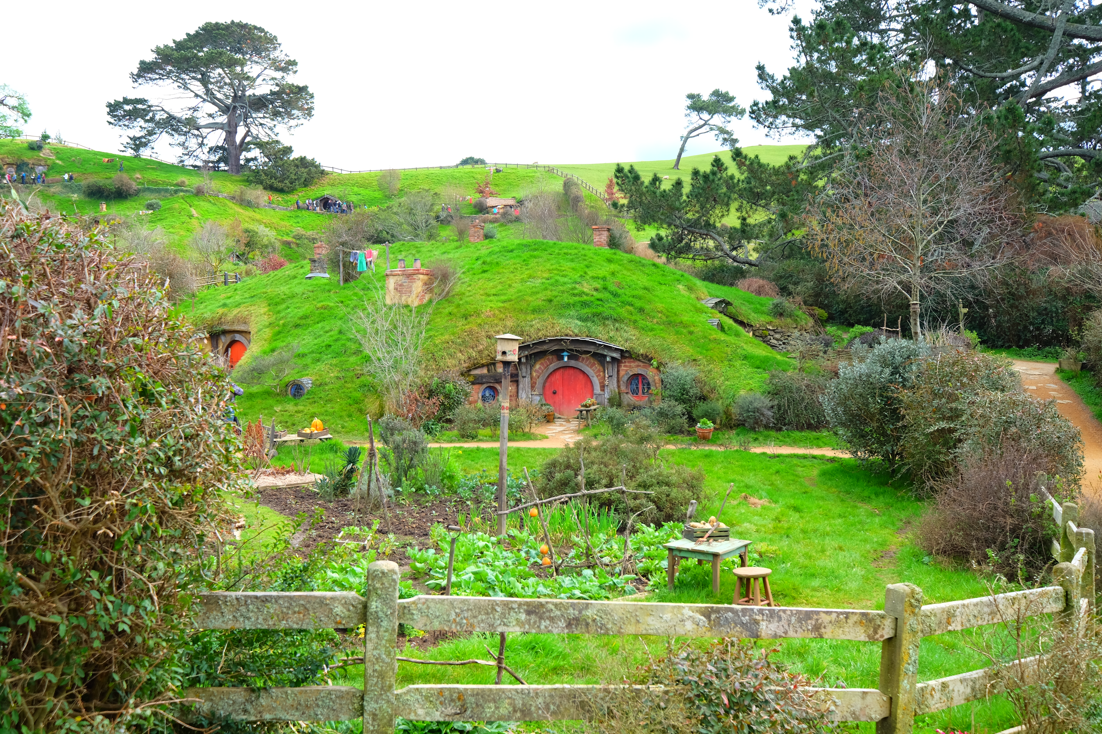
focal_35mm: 36
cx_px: 551
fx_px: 1102
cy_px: 367
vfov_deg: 36.9
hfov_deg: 53.1
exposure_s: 1/180
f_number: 5.6
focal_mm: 24
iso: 200
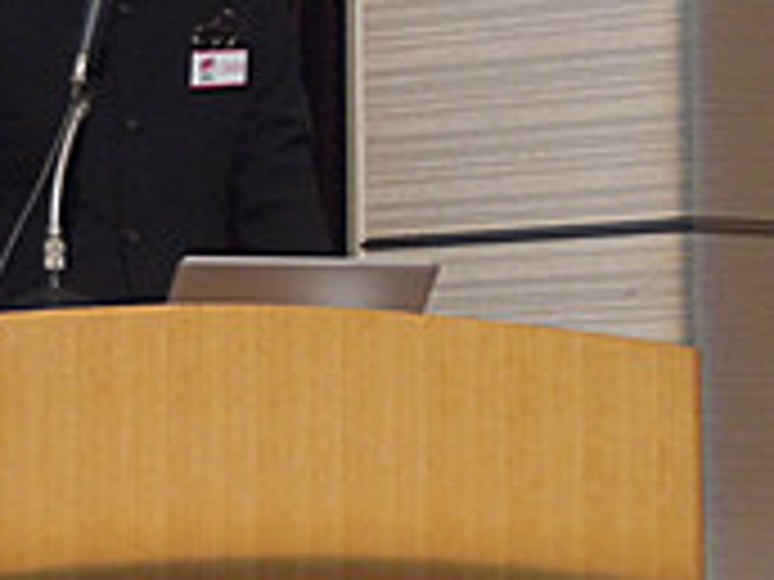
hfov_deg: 7.9
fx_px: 5590
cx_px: 81
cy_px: 157
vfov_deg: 5.9
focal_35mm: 250
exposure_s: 1/80
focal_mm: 42
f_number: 5.6
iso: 1600
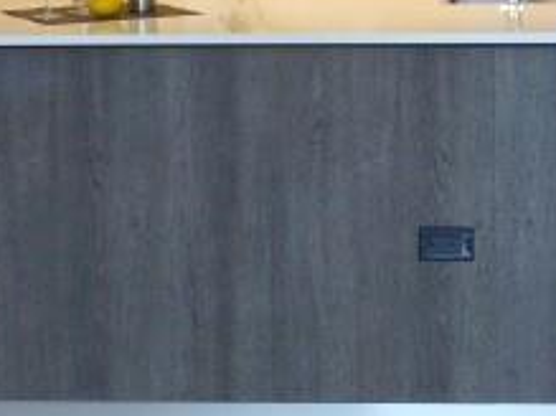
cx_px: 556
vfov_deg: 12.0
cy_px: -101
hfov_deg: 16.1
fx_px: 1926
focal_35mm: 120
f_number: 3.9
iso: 400
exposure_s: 1/50
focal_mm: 7.4
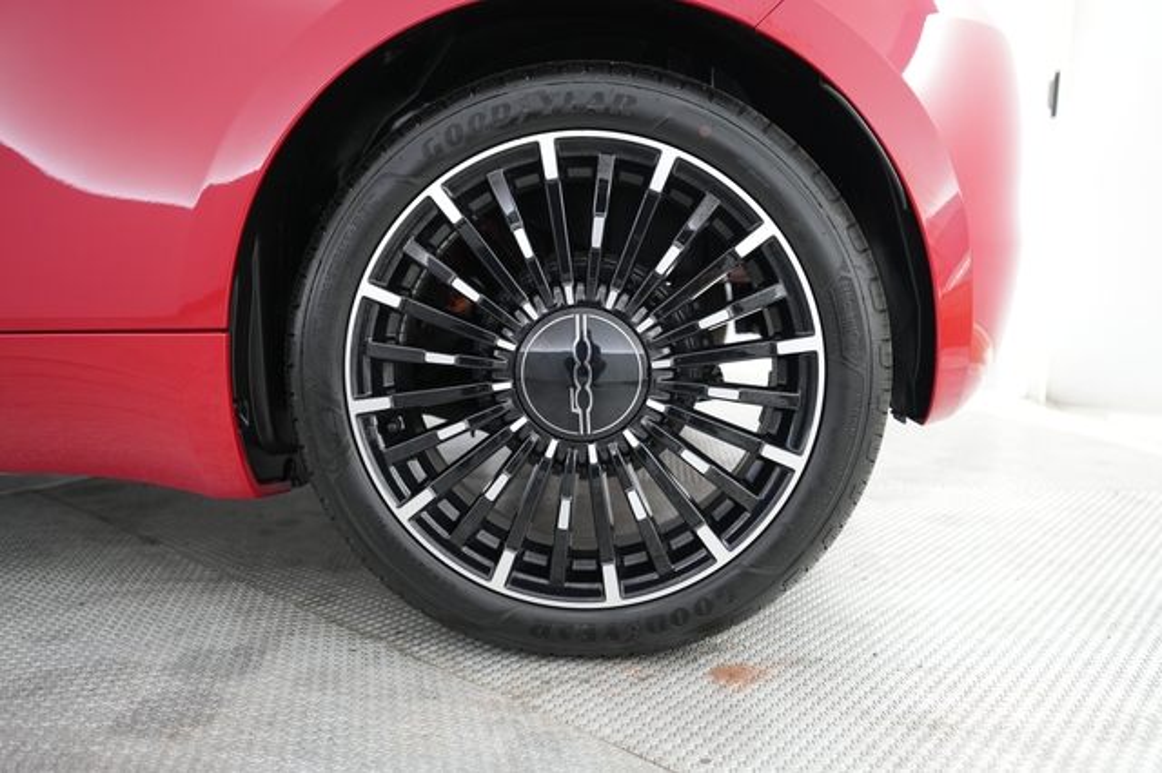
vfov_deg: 46.4
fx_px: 903
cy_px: 386
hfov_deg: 65.5
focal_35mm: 28
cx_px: 581
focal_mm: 28
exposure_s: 1/30
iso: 1250
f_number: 2.8
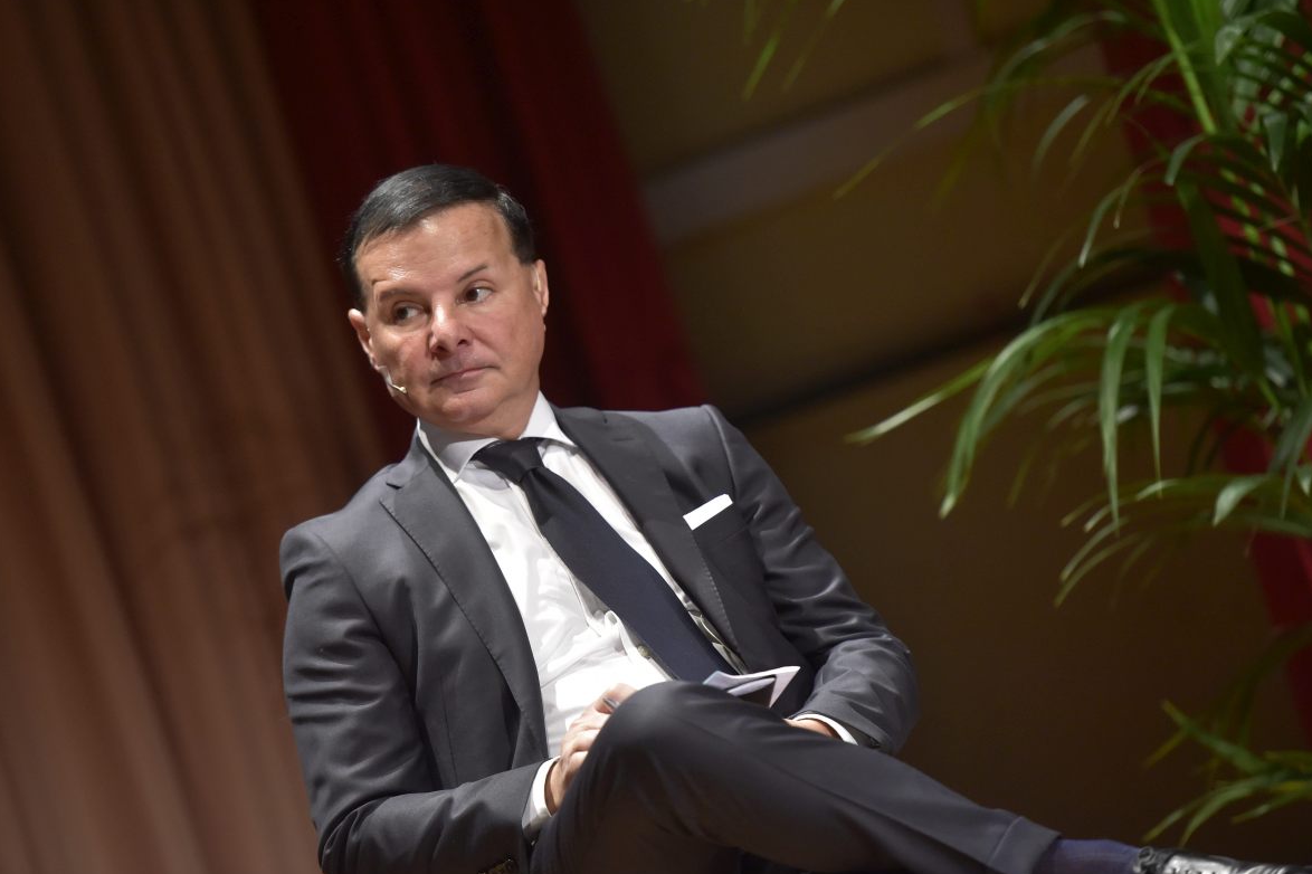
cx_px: 646
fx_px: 6703
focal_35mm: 184
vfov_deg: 7.5
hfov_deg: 11.2
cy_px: 441
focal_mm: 180
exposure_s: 1/250
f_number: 5.6
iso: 4000
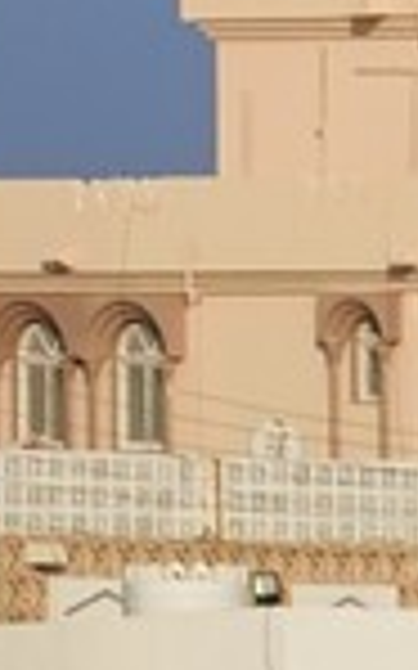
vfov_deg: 1.2
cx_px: 3528
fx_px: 32019
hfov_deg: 0.7
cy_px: 1441
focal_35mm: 1755
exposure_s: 1/2000
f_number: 4
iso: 200
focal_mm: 160
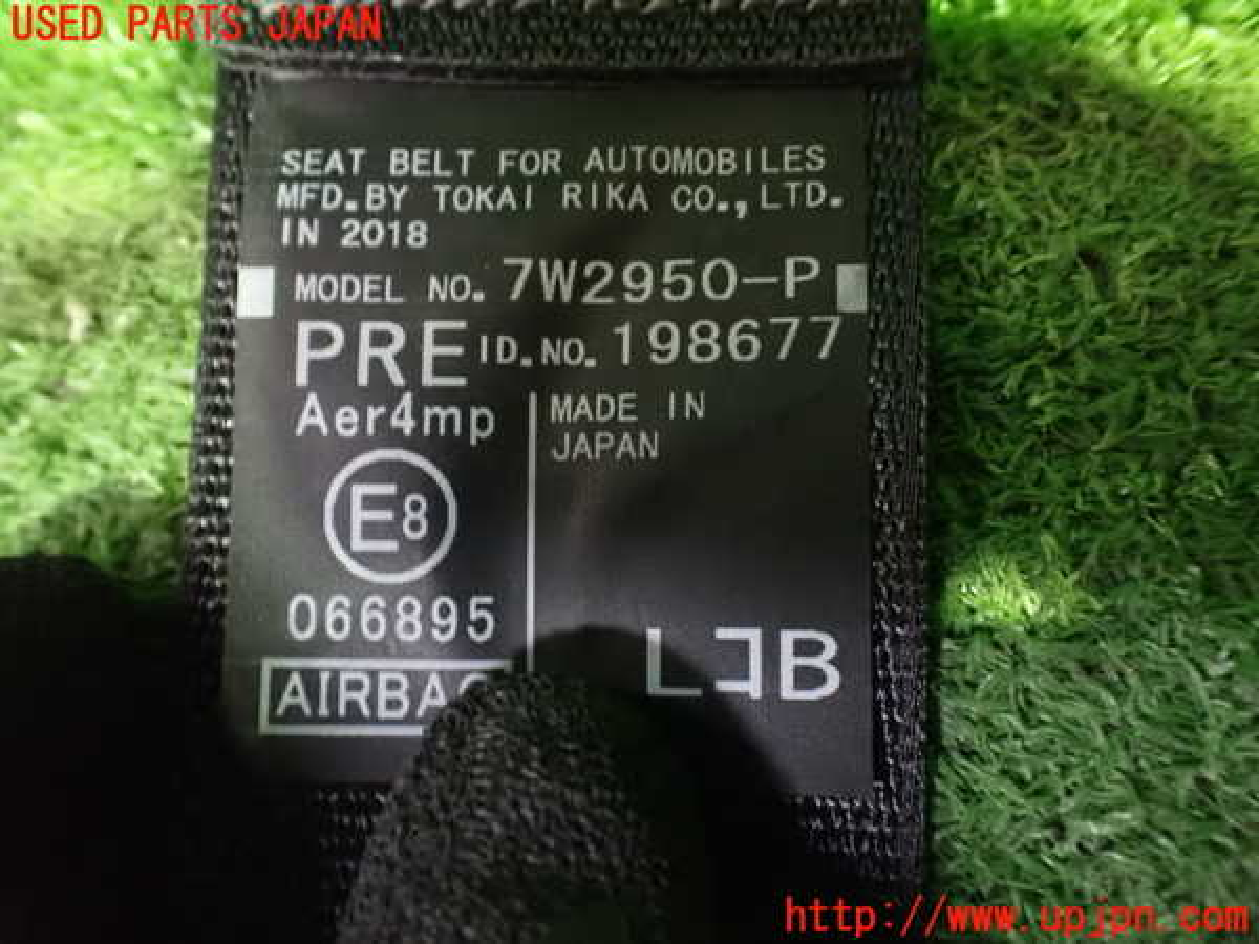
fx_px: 1091
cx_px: 630
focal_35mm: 30
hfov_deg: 60.0
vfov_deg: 46.8
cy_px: 472
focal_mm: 5.4
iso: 1600
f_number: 2.3
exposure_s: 1/15
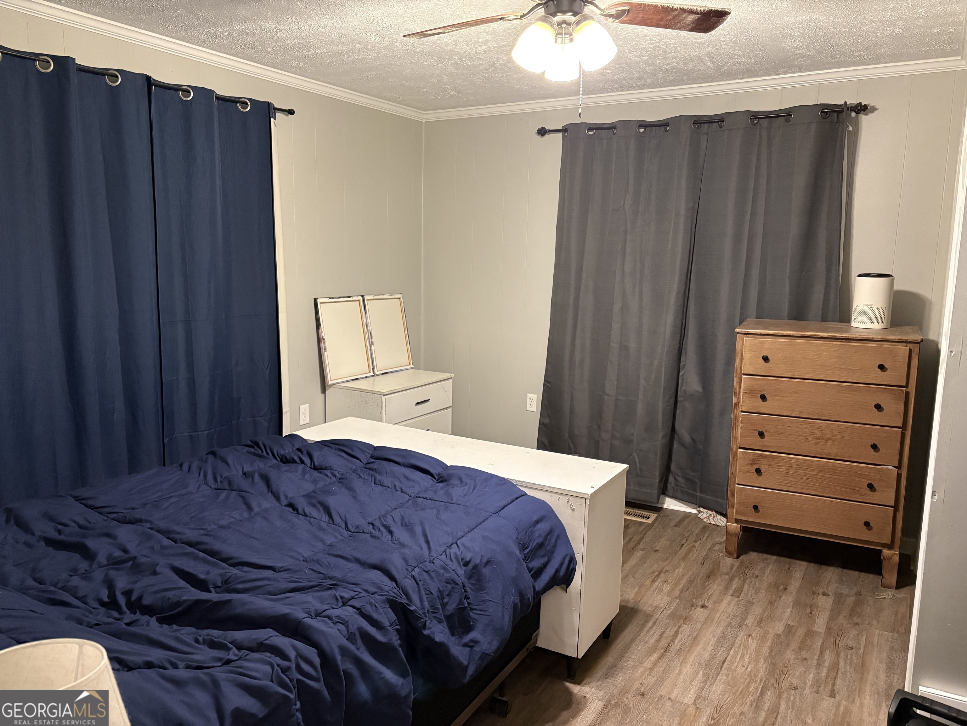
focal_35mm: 26
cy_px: 363
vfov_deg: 53.1
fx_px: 726
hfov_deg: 67.3
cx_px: 484
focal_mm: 5.96
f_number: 1.6
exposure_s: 1/30
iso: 500
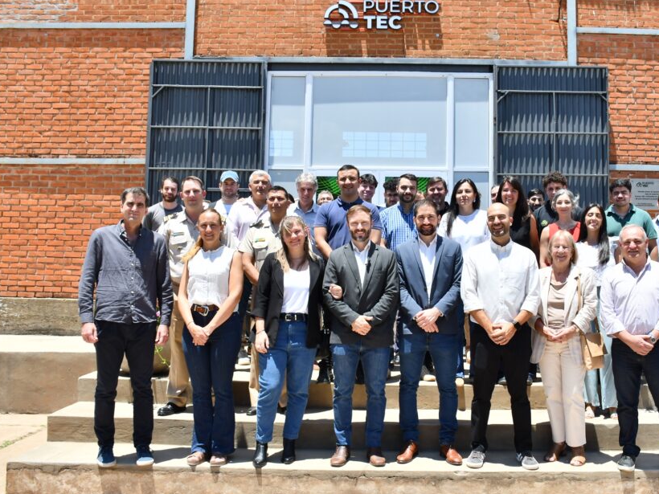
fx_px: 685
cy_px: 231
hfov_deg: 51.1
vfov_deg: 39.6
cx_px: 387
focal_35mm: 36
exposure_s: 1/250
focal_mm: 20
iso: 100
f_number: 8
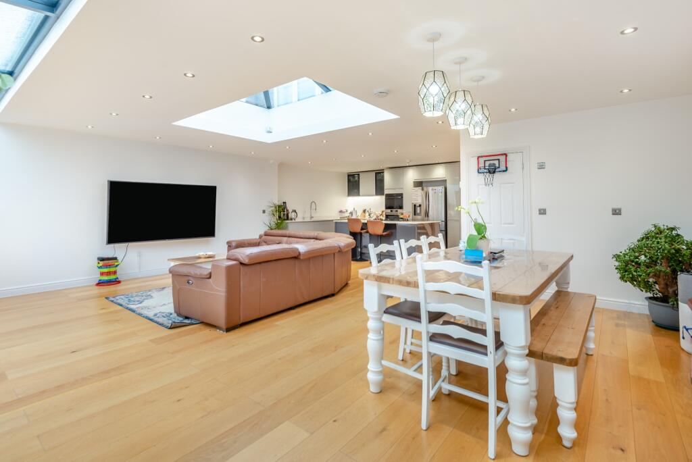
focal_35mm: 16
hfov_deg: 96.7
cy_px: 231
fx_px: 308
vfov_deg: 73.8
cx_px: 346
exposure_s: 1/13
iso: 125
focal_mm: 16
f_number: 8
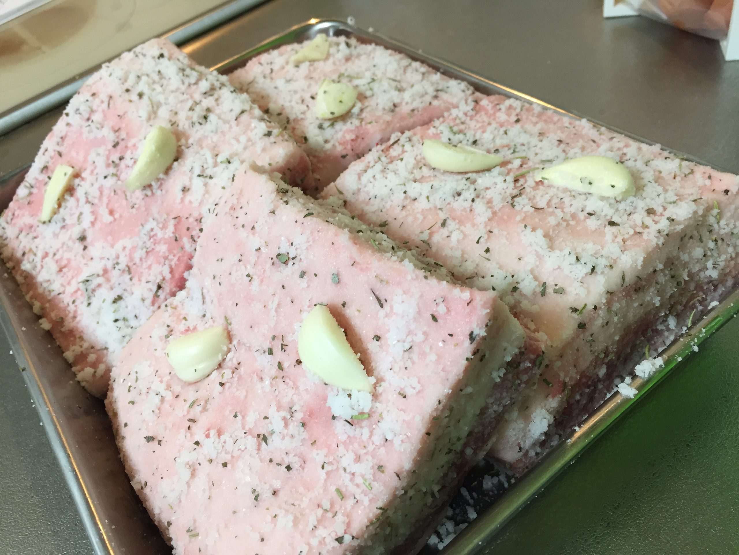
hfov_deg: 61.7
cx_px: 370
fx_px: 619
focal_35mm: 29
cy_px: 278
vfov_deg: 48.2
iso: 100
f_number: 2.2
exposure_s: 1/33
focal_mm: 4.15
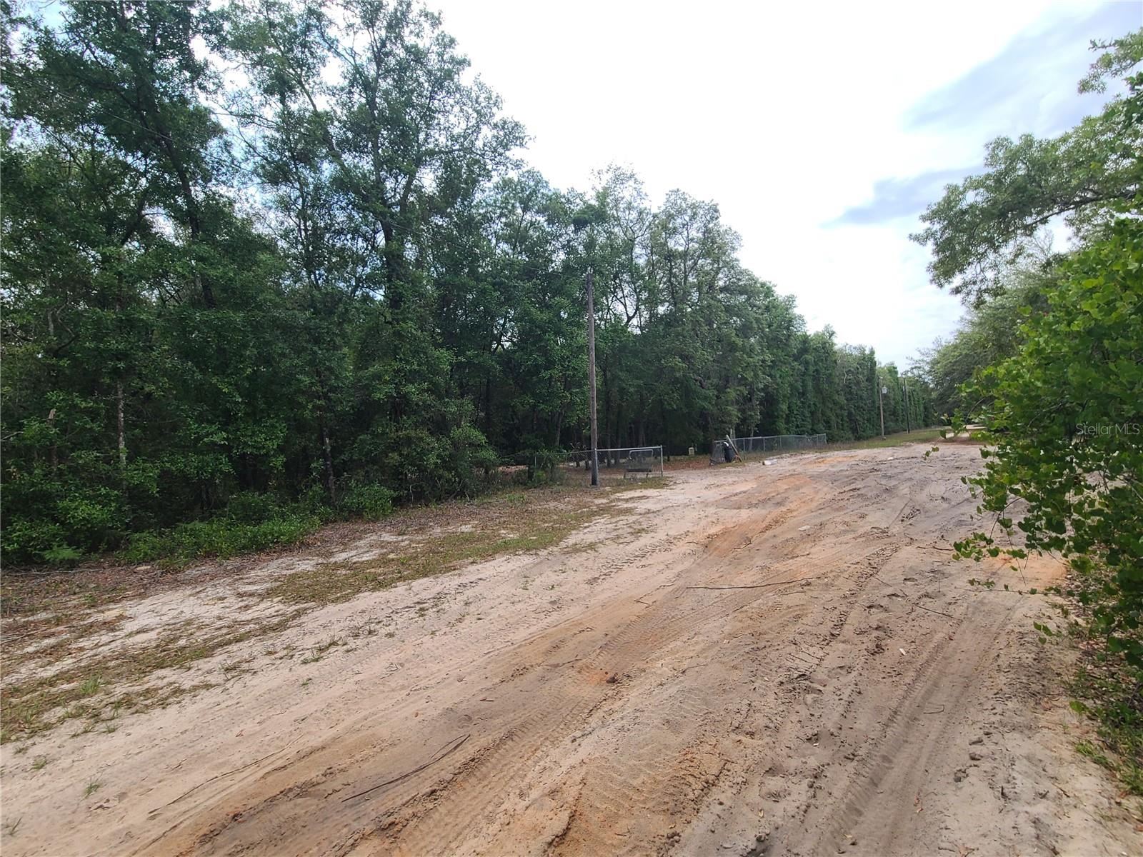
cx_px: 572
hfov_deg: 106.2
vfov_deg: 89.9
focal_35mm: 13
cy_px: 428
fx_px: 429
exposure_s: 1/1078
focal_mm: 2.2
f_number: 2.2
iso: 50
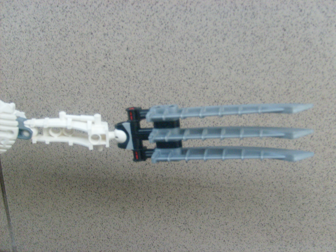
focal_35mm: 35
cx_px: 168
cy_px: 126
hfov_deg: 52.6
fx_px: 340
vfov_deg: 40.7
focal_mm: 5.8
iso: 200
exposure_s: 1/30
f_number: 2.8
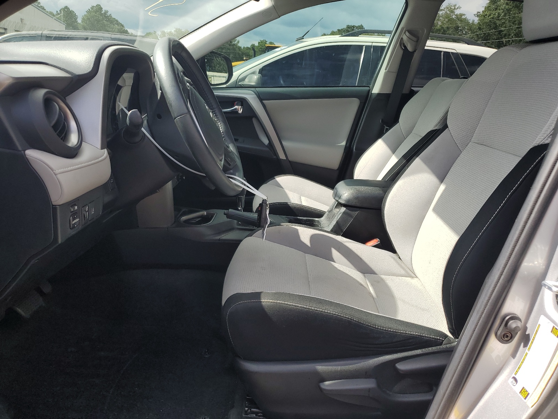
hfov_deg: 67.3
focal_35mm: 26
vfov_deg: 53.1
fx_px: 419
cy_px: 210
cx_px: 279
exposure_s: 1/1000
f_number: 1.5
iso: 50
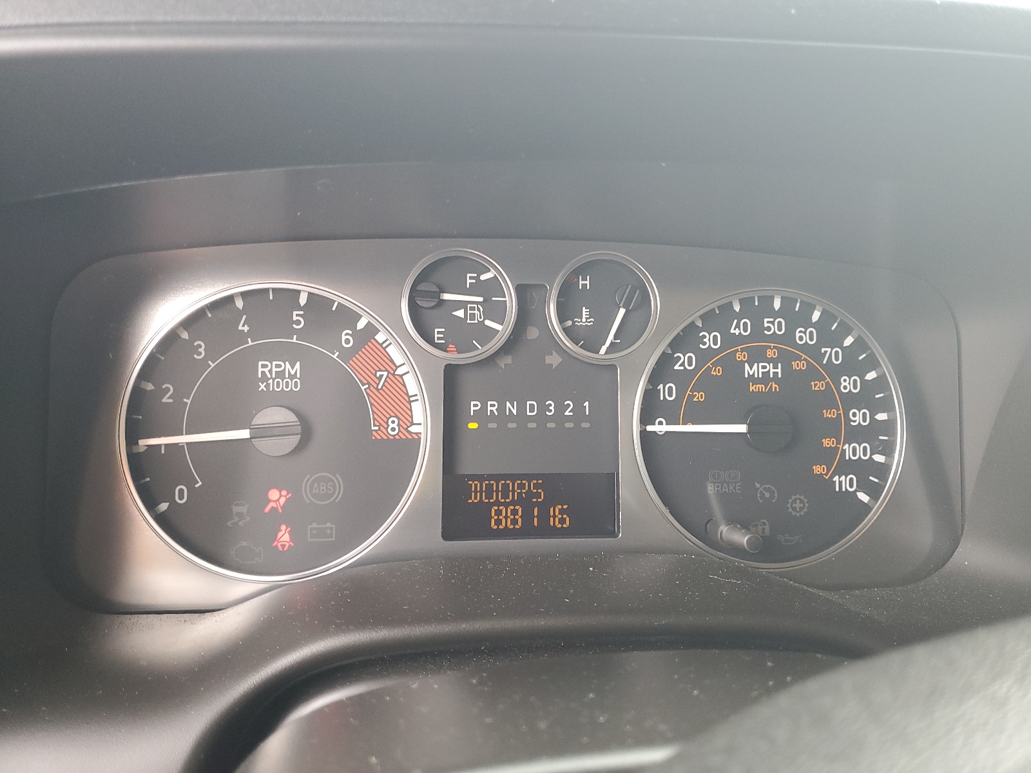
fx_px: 774
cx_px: 516
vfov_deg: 53.1
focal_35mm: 26
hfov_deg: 67.3
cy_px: 386
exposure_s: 1/60.2
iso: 97
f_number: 1.5
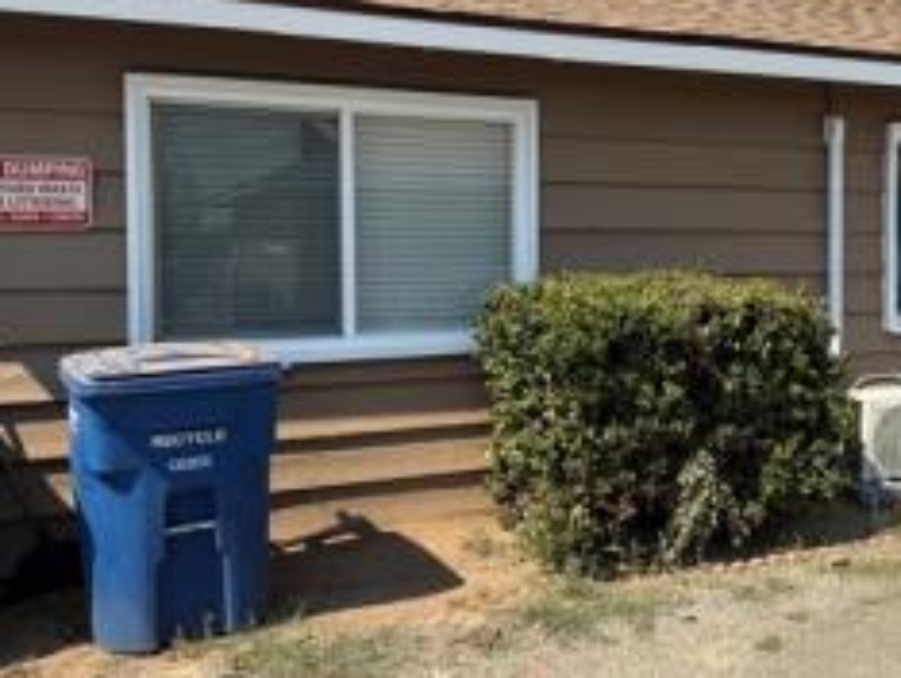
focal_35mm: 41
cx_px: 639
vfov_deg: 35.1
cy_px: 277
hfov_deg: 44.7
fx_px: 1068
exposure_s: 1/3425
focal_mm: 6.76
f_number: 1.78
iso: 80
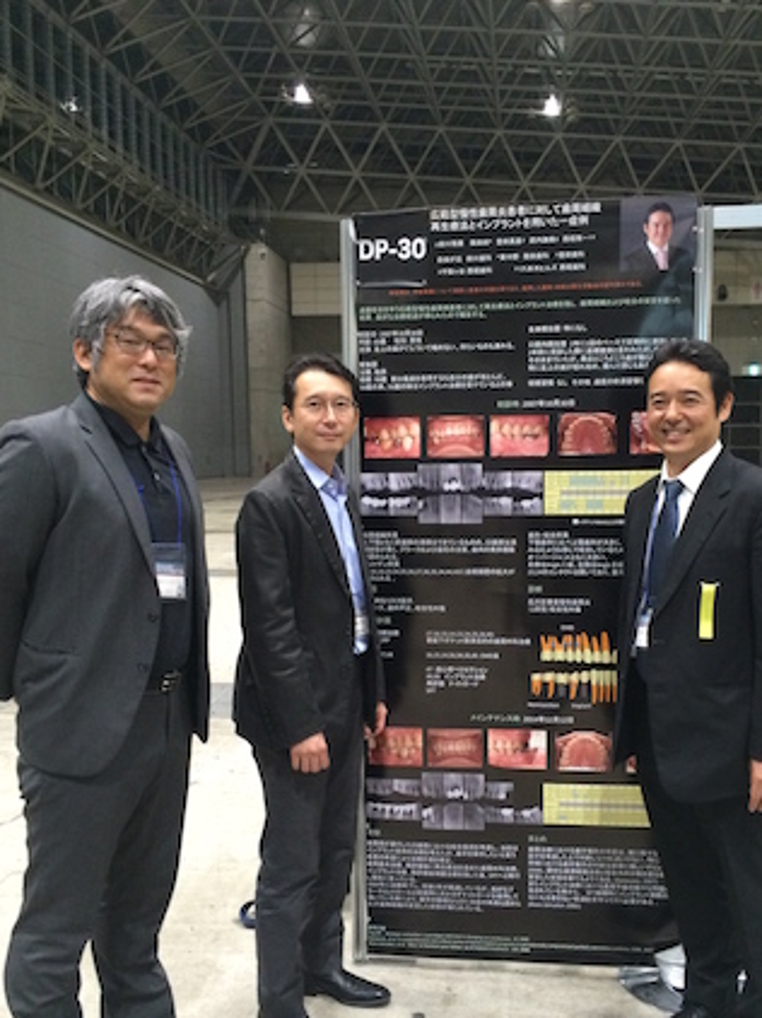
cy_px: 555
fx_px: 970
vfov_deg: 55.3
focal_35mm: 33
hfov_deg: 42.8
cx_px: 427
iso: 250
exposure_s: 1/24
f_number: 2.2
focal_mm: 4.15
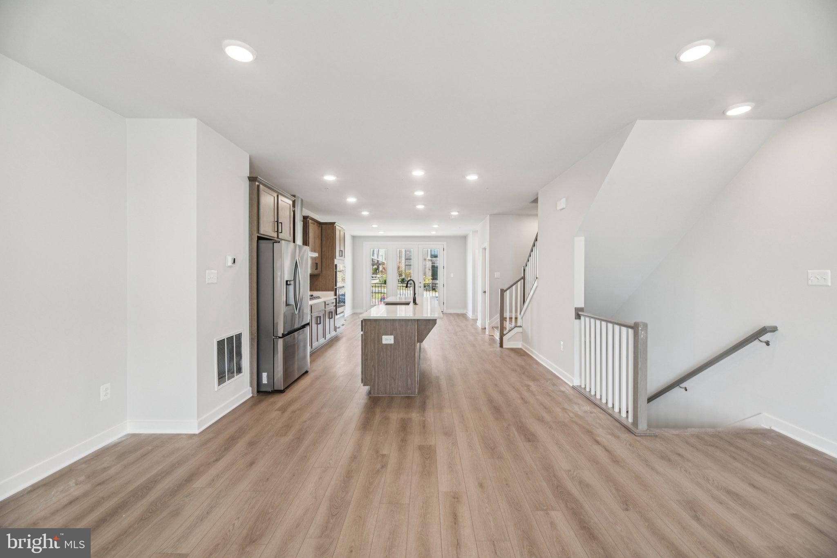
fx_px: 325
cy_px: 279
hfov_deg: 104.3
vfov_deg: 81.2
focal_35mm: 14
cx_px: 418
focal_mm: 14
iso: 160
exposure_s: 1/15
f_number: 8
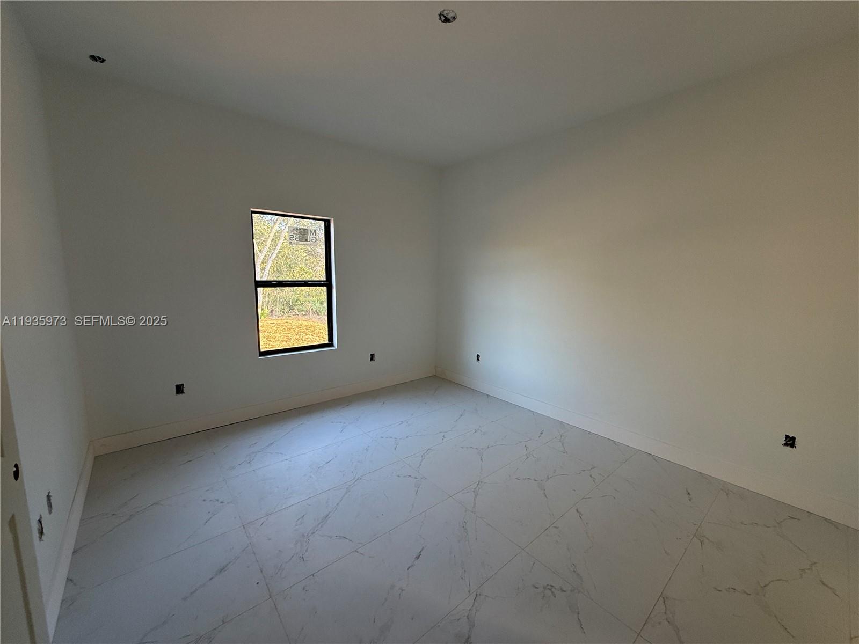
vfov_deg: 85.7
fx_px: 347
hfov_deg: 102.1
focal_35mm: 14
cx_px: 430
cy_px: 322
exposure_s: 1/99
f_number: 2.2
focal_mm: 2.22
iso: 125
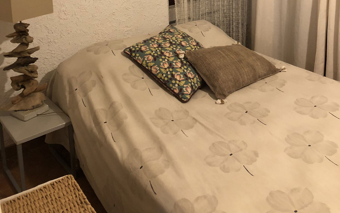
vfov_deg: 29.5
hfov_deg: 49.3
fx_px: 371
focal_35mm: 40
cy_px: -9
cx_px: 171
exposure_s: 1/13
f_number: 1.8
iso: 100
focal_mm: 3.99
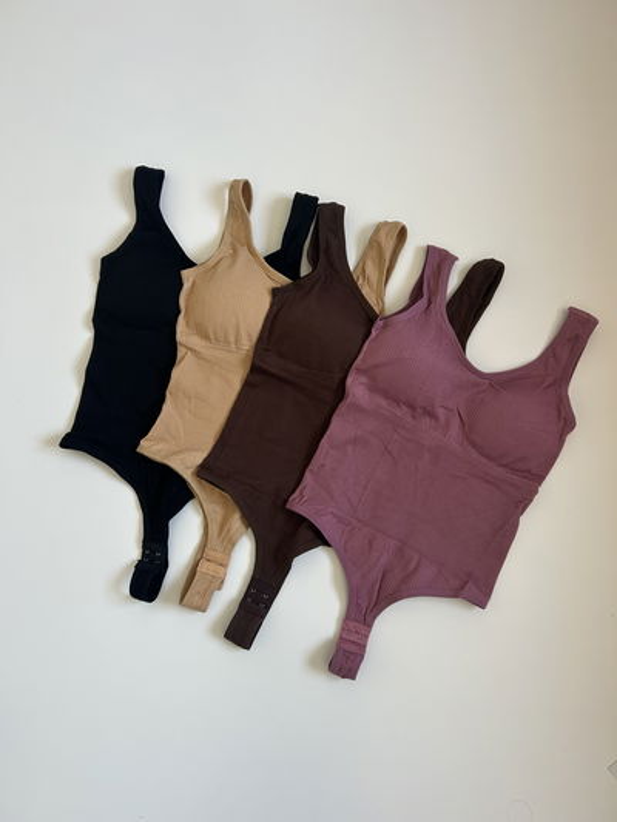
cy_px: 411
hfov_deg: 53.1
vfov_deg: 67.3
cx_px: 308
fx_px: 618
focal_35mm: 26
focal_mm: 5.7
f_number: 1.5
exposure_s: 1/121
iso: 100
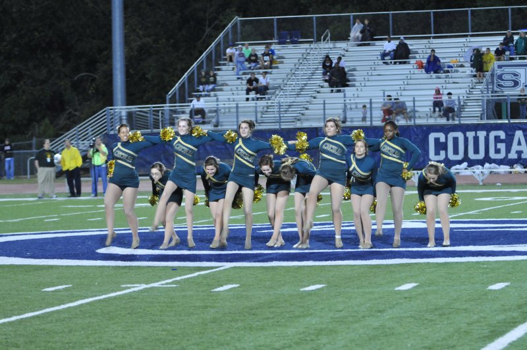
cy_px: 175
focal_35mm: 129
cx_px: 264
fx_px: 1886
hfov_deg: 15.9
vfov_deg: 10.6
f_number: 2.8
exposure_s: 1/100
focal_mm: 86
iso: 1600
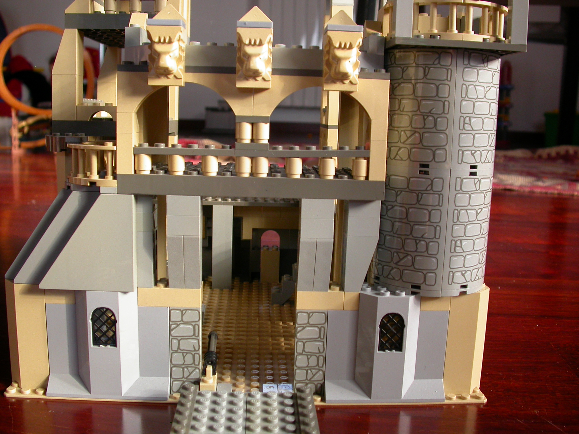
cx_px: 290
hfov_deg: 49.0
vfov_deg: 37.7
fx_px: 636
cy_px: 217
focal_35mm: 38
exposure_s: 1/53.6
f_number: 3
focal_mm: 7.85
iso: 100
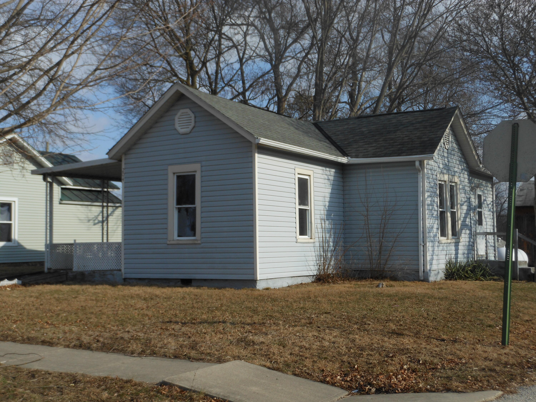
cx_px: 268
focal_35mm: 45
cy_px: 201
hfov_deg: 42.1
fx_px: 697
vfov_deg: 32.2
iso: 80
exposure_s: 1/640
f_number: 4.6
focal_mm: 8.1
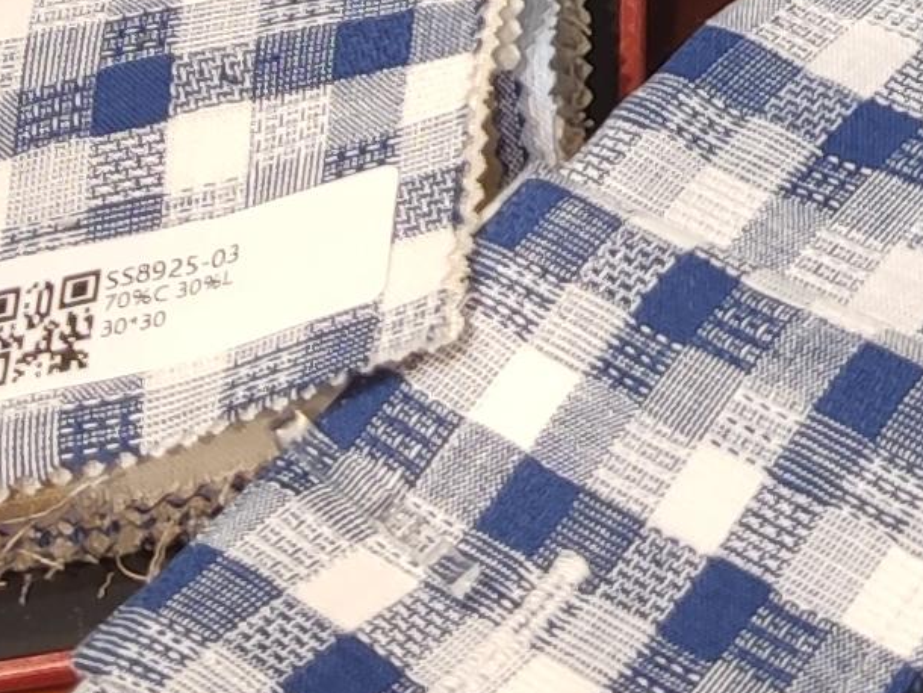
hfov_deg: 10.5
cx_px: 1705
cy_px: -1003
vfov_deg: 7.8
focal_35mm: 177
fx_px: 4721
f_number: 1.75
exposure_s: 1/100
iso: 246
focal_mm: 4.75
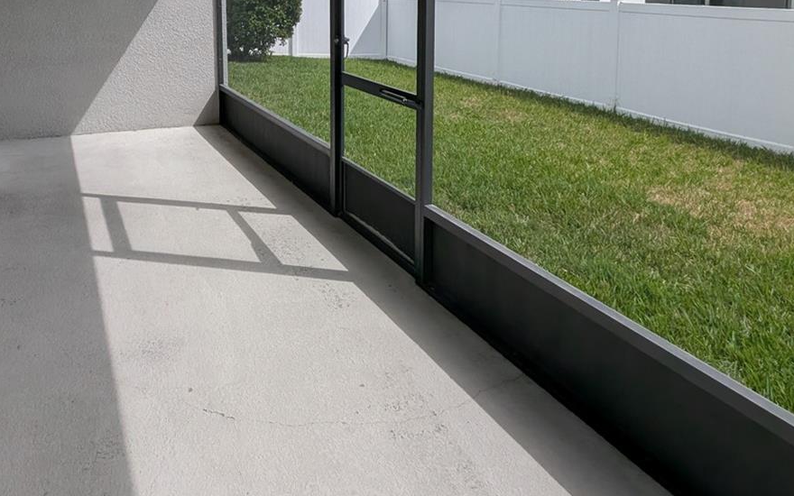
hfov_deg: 70.1
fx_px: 541
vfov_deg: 44.1
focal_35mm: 25
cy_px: 34
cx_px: 253
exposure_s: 1/1229
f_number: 2.2
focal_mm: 1.95
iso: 47
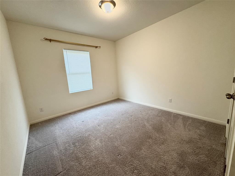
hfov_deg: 102.1
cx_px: 118
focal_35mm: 14
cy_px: 88
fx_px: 95
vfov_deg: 85.7
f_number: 2.2
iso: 250
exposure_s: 1/120
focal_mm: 2.22
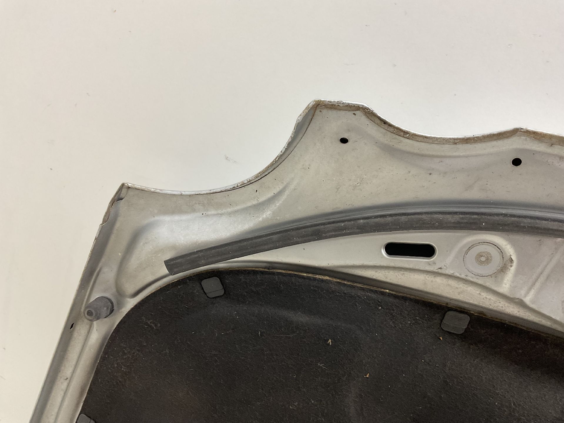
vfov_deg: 48.2
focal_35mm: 29
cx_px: 282
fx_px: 472
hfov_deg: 61.7
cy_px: 212
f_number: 1.8
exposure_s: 1/100
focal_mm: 3
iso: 64
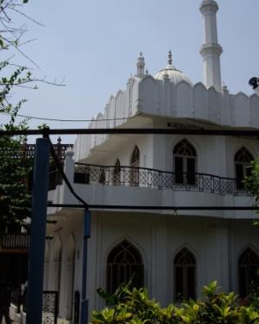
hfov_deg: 33.4
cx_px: 145
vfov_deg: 41.1
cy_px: 151
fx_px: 431
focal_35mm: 45
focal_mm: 7.9
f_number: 5.6
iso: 50
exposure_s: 1/400
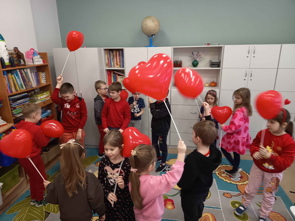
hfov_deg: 71.6
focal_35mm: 24
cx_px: 148
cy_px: 110
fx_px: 205
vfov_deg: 56.8
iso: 430
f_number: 1.7
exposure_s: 1/33.3
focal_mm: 5.27
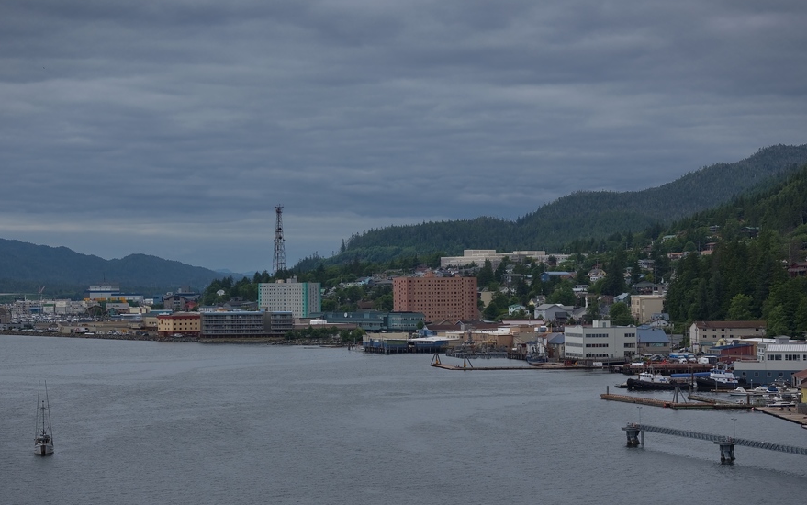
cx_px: 387
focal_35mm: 92
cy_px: 281
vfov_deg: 14.2
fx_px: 2024
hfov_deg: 22.5
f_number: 9
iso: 100
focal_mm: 62
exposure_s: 1/320
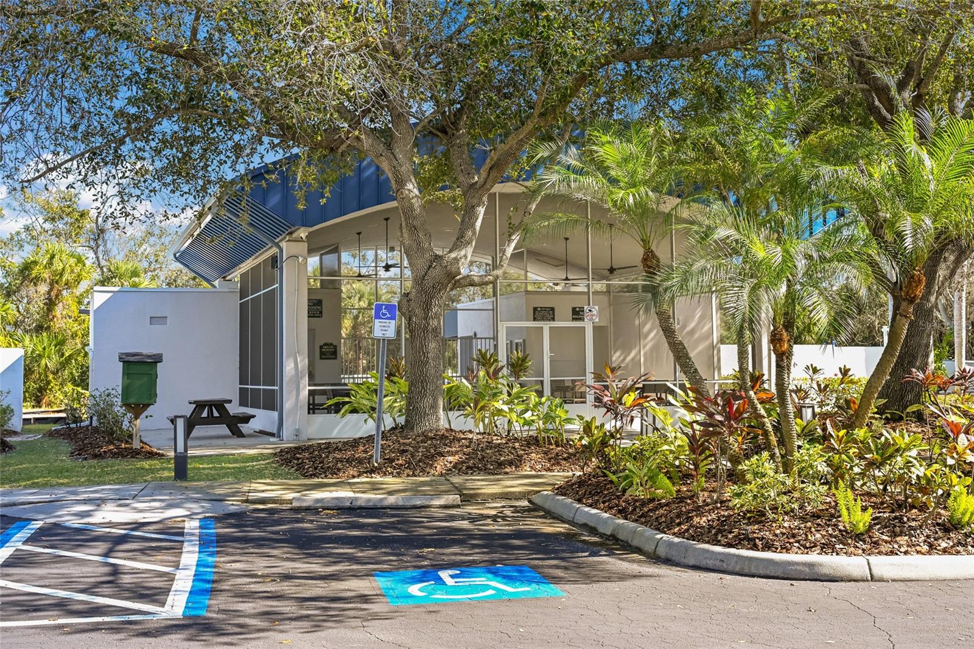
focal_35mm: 43
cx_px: 487
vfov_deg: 31.2
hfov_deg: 45.4
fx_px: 1163
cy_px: 324
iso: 200
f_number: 5
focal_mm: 43
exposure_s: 1/250
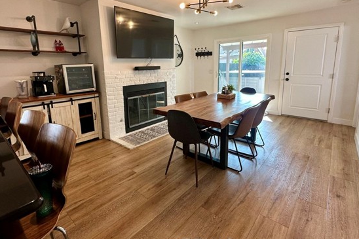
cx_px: 176
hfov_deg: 93.3
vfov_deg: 69.8
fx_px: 169
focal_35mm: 17
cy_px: 97
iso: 100
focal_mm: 2.22
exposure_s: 1/120
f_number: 2.2
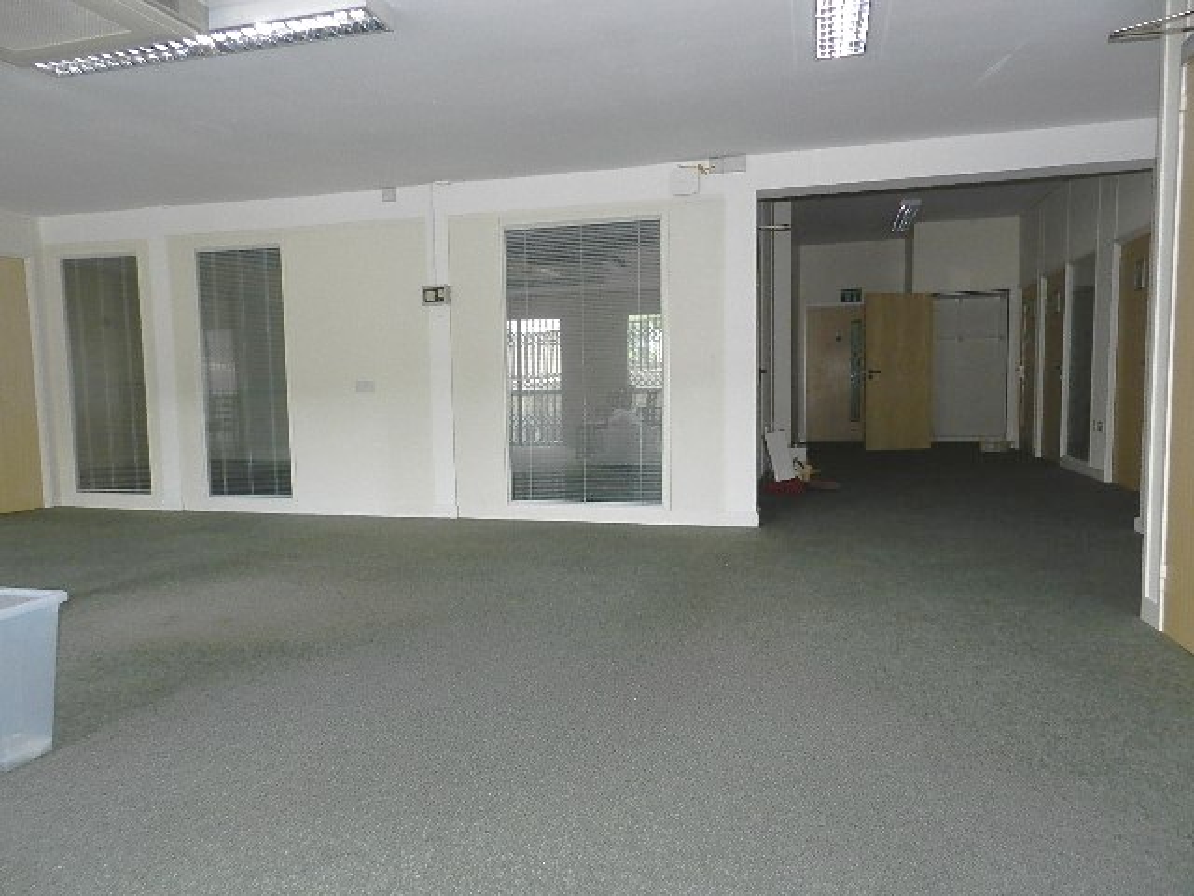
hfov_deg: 73.9
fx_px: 793
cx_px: 597
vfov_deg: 58.9
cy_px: 448
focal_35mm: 23
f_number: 3.4
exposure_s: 1/30
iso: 200
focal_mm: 4
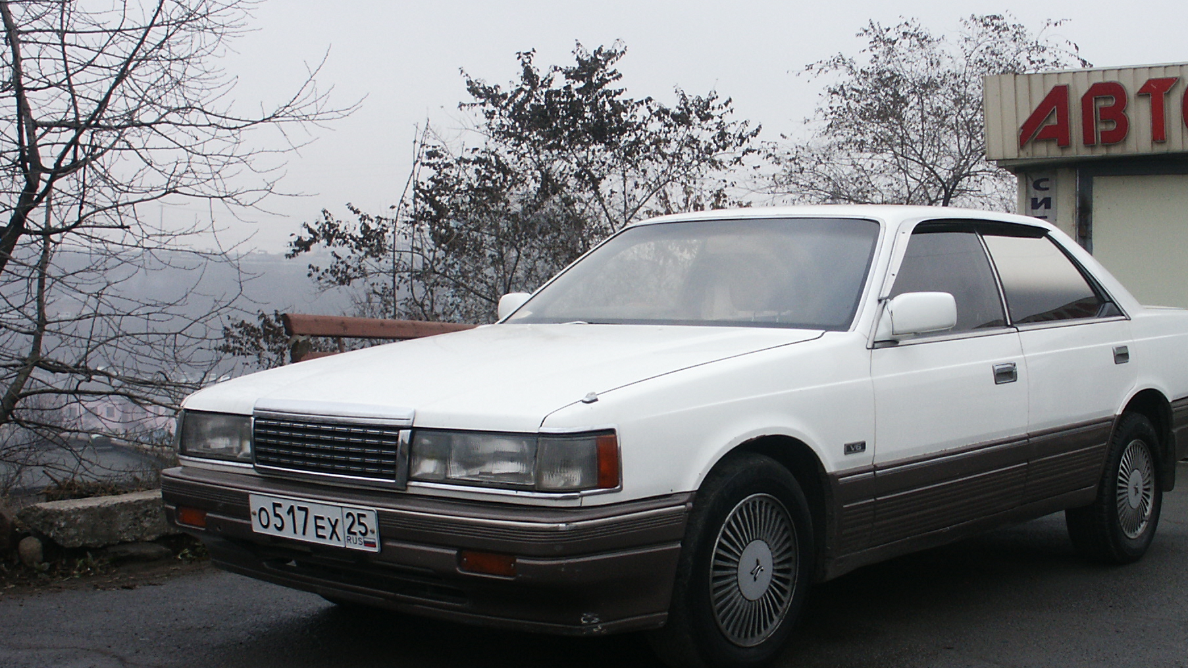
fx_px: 1512
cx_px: 710
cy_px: 421
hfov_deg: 42.7
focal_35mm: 48
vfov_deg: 24.8
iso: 64
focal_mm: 7.18
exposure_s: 1/60
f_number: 6.7
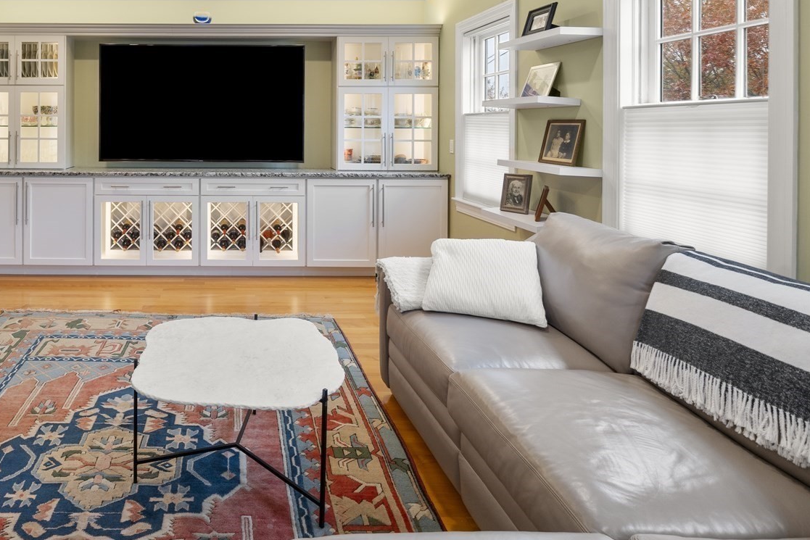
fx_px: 495
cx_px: 227
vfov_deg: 54.4
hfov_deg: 74.3
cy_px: 130
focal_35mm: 22
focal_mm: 12
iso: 320
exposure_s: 1/10
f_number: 7.1
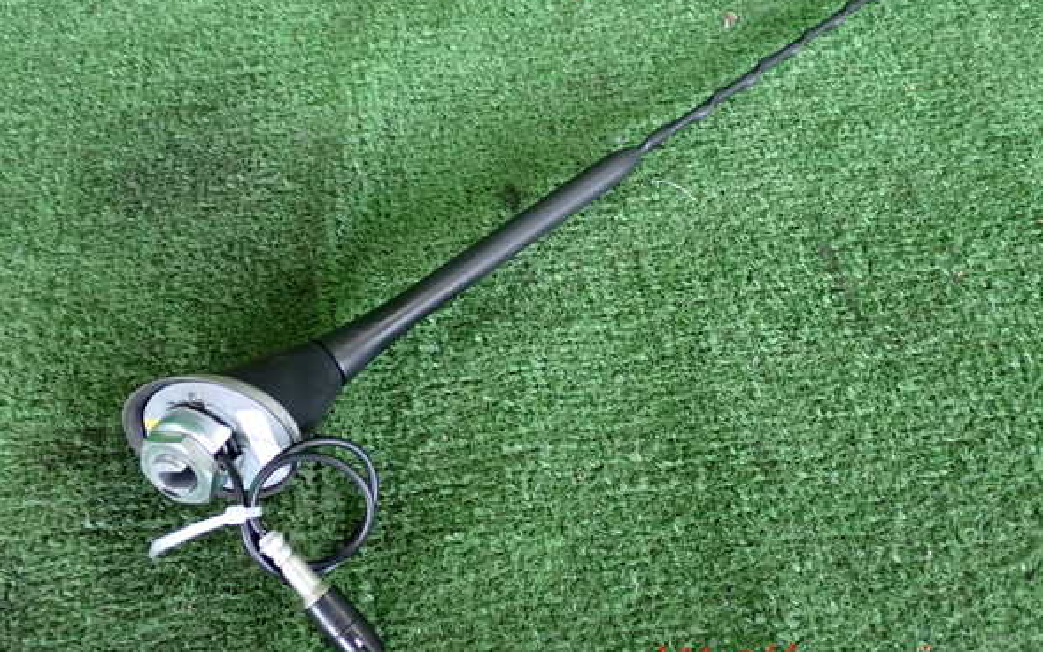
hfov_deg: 48.2
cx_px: 528
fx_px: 1165
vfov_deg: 31.2
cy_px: 287
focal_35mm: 41
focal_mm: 6.83
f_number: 2.7
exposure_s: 1/125
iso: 1000
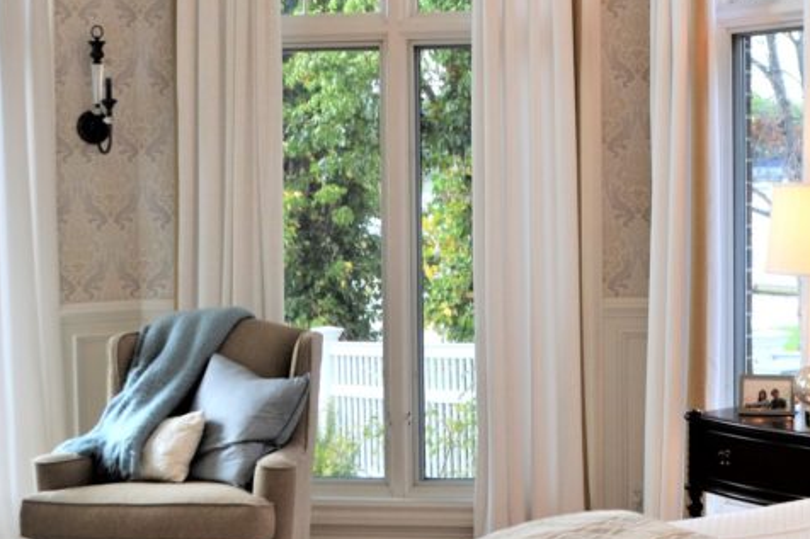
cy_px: 190
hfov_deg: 27.9
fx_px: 1597
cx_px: 636
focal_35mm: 71
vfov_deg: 19.1
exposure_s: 1/100
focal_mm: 22
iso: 400
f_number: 5
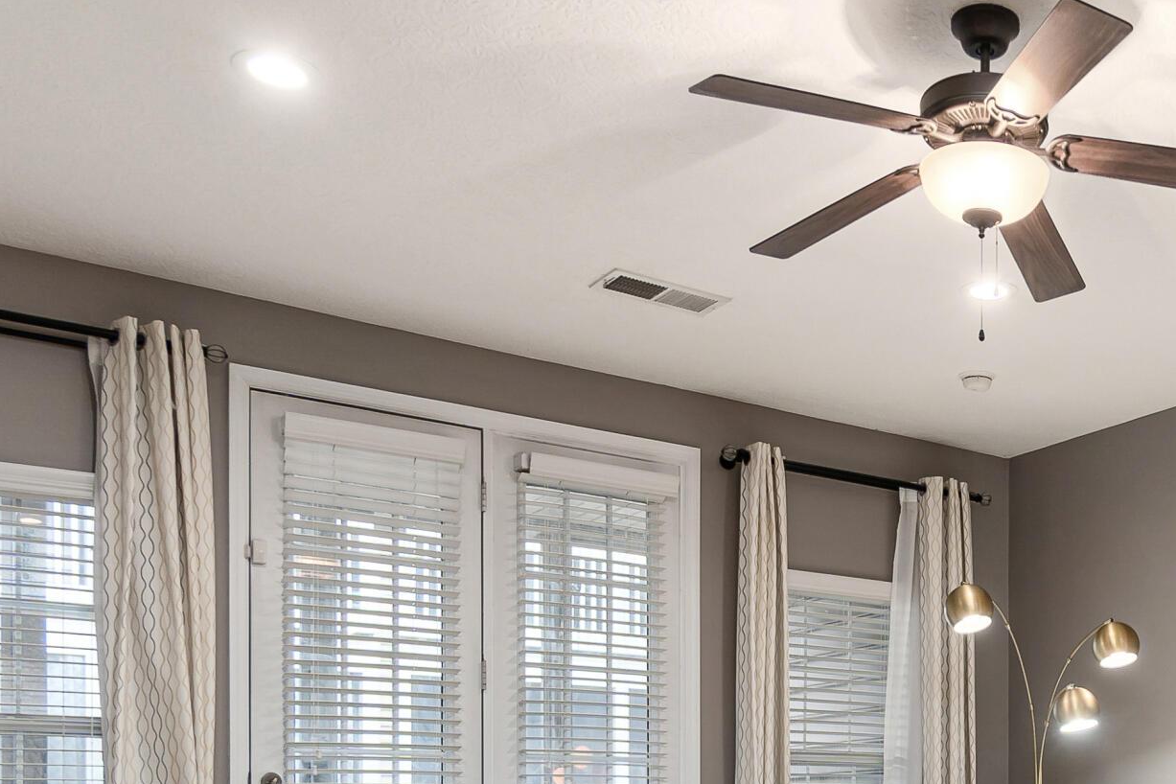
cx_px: 1021
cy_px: 834
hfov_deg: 41.5
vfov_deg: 28.1
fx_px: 1437
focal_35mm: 44
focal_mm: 12
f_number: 4
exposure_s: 1/60
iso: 100
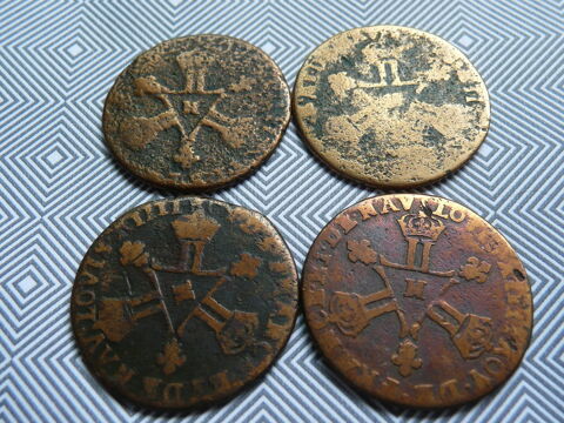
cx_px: 282
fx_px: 587
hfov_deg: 51.4
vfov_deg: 39.7
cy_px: 212
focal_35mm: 36
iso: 100
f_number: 3.4
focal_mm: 4.9
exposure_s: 1/80
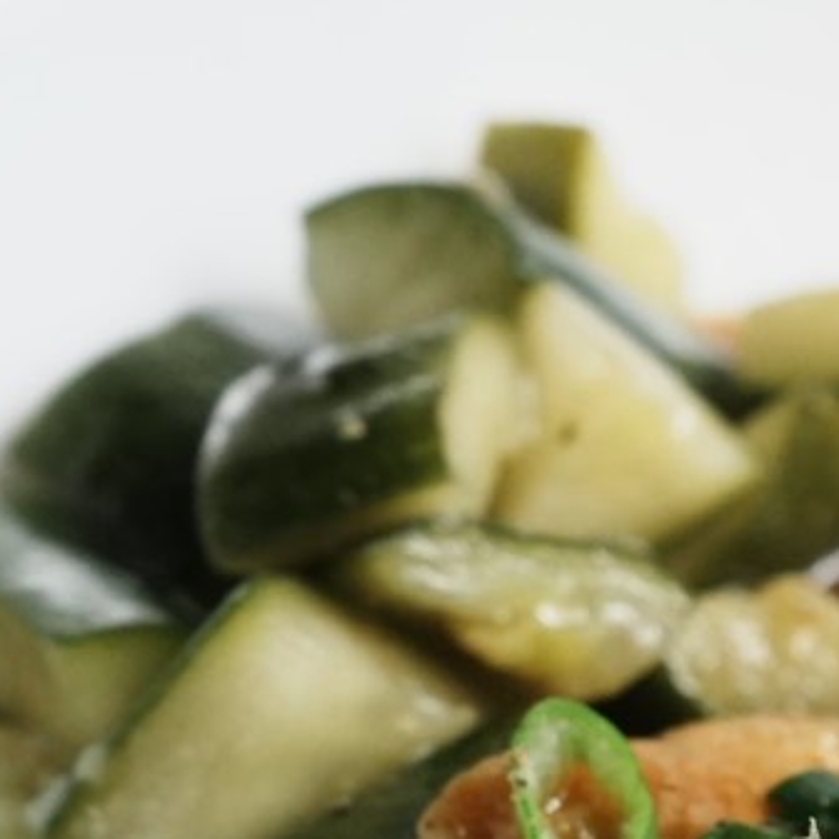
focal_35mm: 229
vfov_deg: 7.5
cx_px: 1708
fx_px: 6280
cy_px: 1204
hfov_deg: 7.3
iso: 2000
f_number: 7.1
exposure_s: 1/500
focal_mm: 56
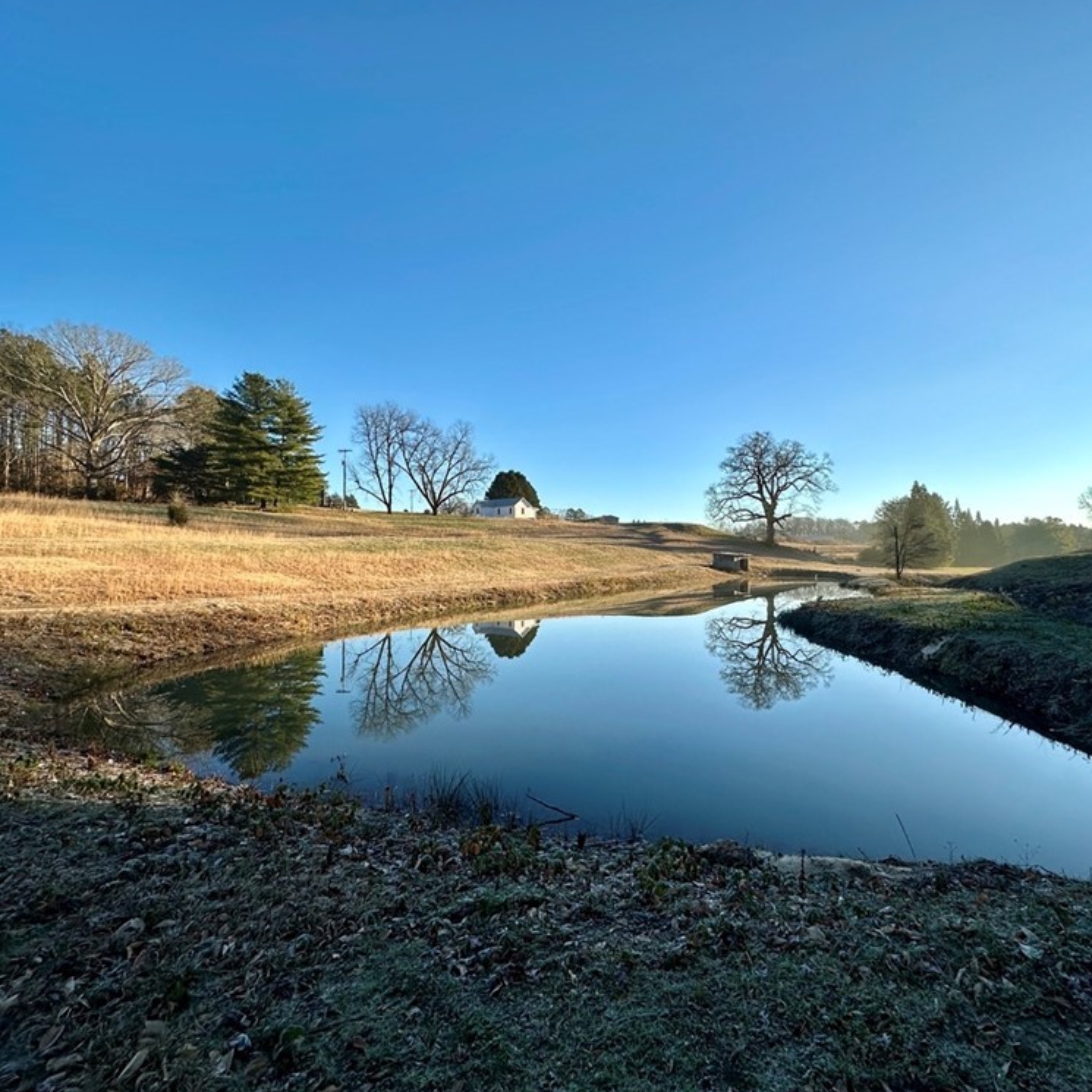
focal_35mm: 17
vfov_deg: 84.0
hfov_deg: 83.0
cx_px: 655
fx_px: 607
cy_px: 550
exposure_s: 1/1350
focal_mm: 2.22
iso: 40
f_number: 2.2
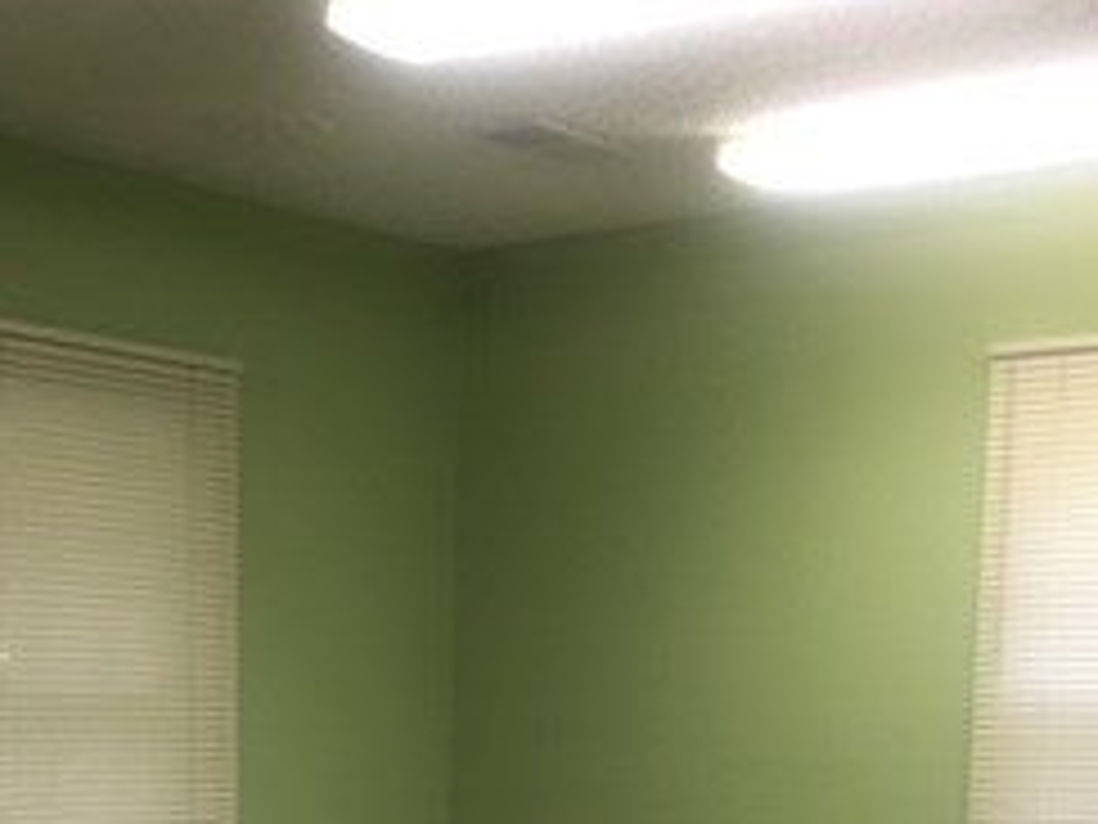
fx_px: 2411
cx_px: 243
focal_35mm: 76
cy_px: 968
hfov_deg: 25.3
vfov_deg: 18.4
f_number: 2.2
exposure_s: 1/60
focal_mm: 4.15
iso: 32
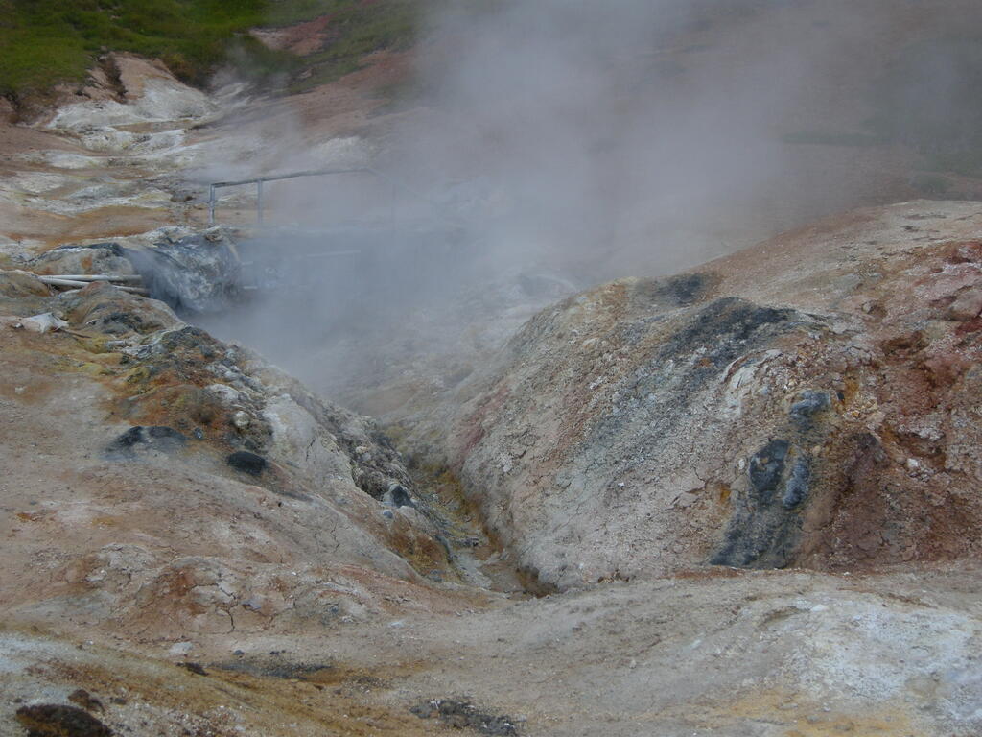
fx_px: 1702
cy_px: 368
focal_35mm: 60
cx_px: 491
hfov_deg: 32.2
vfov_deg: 24.4
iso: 100
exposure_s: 1/61.1
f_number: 3.5
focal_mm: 12.9
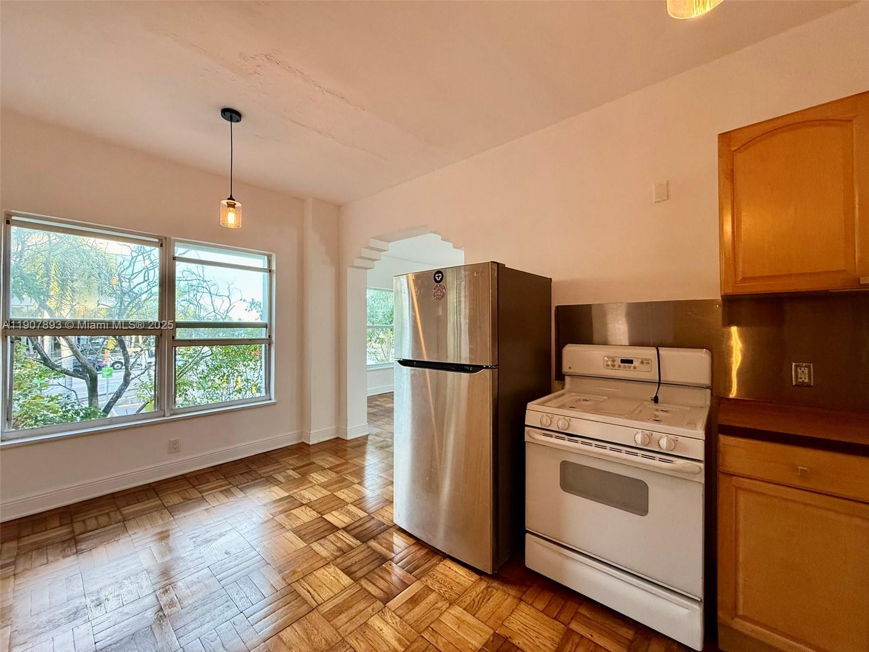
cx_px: 434
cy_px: 326
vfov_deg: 85.7
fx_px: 351
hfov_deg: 102.1
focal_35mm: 14
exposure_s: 1/60
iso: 250
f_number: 2.2
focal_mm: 2.22
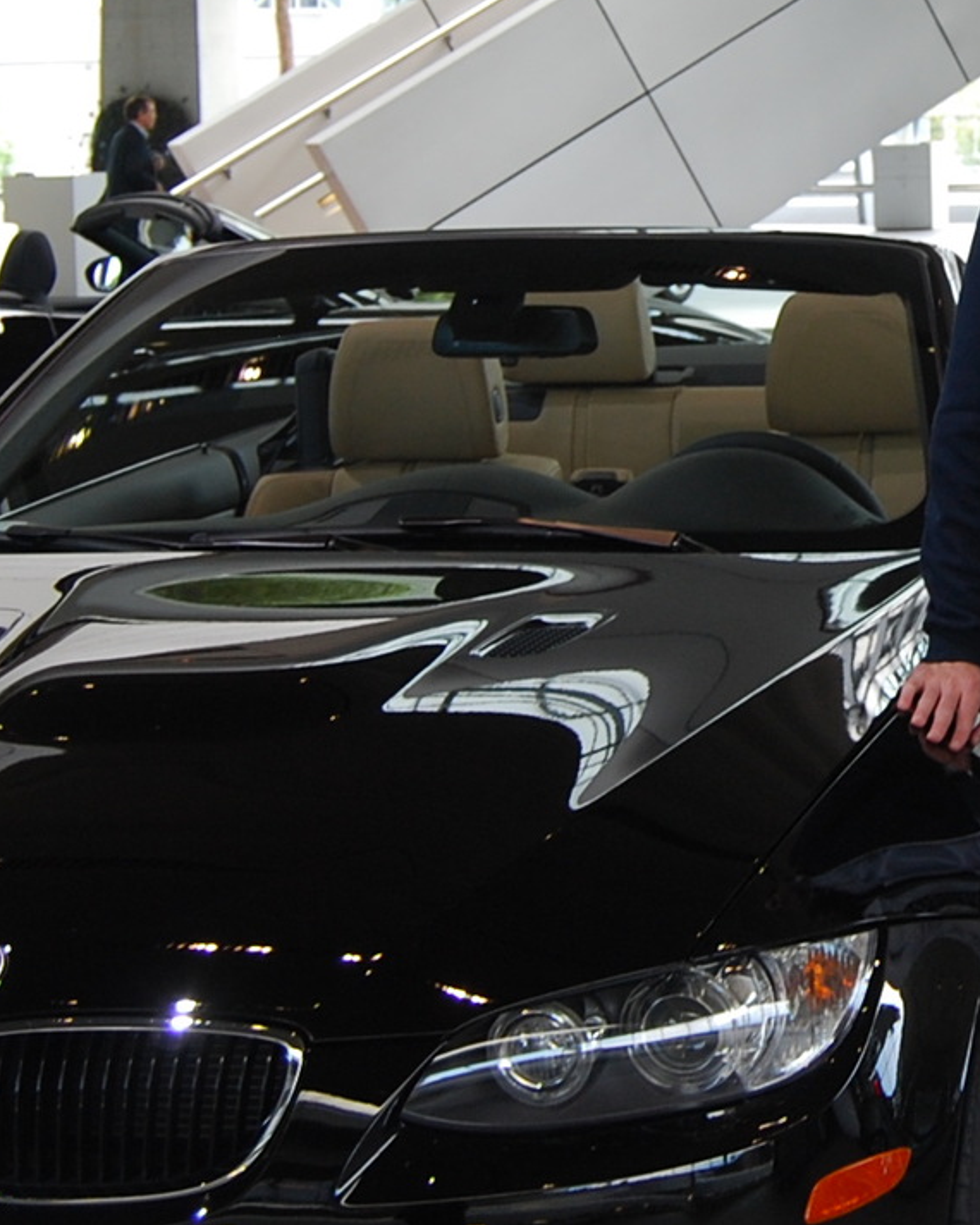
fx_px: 3588
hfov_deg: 15.2
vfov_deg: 19.3
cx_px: 1071
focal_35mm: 99
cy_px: 372
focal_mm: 20
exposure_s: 1/60
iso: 200
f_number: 4
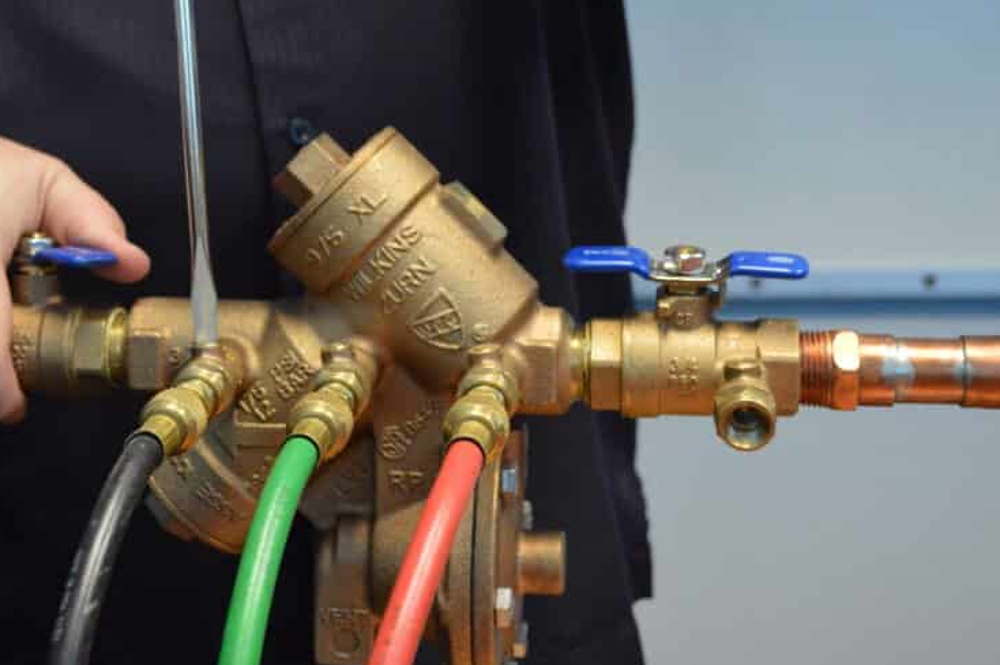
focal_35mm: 61
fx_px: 1685
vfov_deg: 22.3
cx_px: 308
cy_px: 243
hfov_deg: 32.7
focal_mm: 29
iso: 3200
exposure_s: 1/160
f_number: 4.5
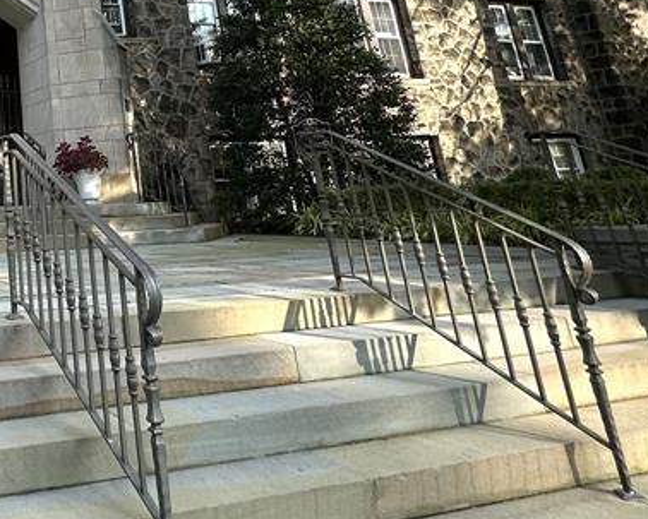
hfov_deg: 40.2
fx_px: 710
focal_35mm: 37
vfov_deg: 35.4
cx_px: -57
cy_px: -26
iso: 50
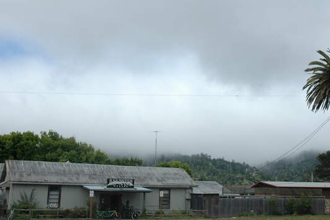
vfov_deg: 27.1
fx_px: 454
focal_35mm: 50
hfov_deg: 39.8
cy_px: 113
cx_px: 196
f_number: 5.6
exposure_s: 1/1000
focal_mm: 27
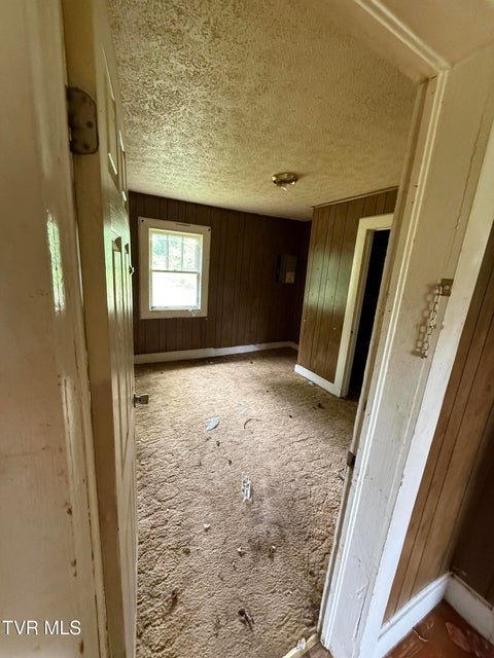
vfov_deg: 102.1
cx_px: 247
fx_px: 266
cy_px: 329
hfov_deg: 85.7
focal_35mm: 14
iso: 640
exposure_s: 1/60
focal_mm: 2.22
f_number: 2.2
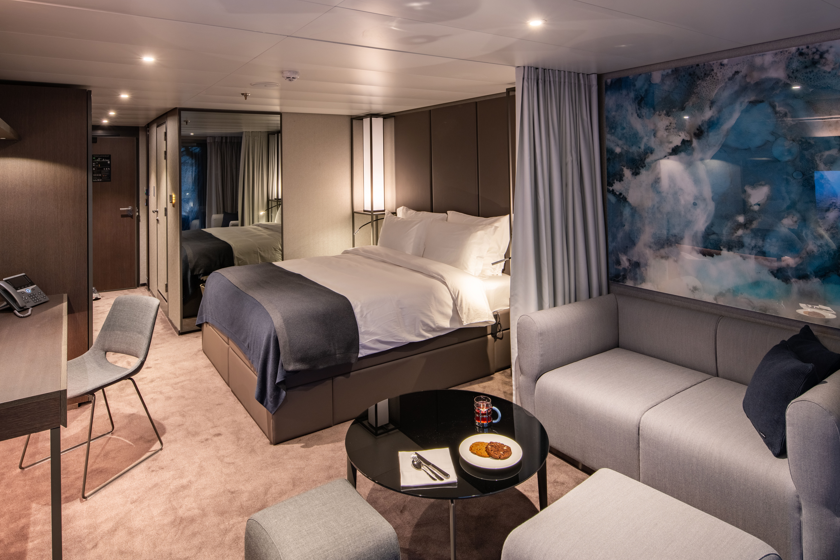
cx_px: 408
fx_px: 490
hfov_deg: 81.2
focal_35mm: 21
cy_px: 284
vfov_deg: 59.5
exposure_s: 1/4
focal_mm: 19
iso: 100
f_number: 11
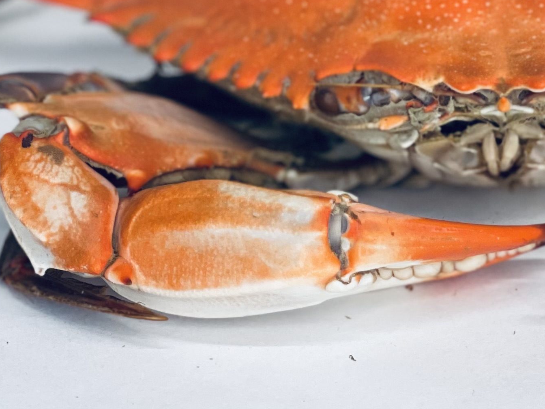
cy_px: -26
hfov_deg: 10.2
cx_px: 514
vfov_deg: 7.7
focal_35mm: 192
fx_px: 3023
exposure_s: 1/120
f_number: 2.2
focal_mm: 7.5
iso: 80
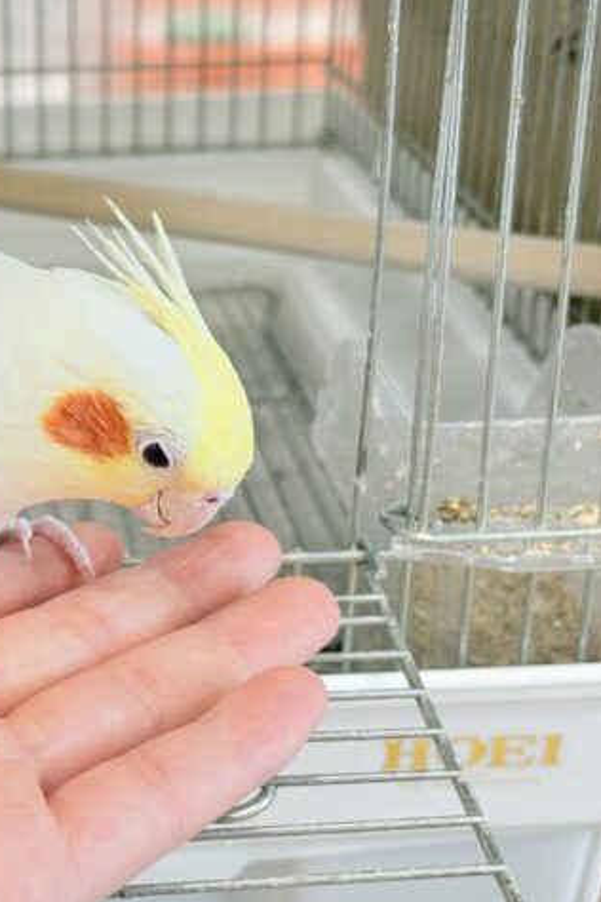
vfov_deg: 27.7
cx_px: 34
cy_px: 451
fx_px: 1828
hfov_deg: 18.3
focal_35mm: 73
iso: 64
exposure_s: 1/50
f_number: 1.6
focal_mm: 5.96
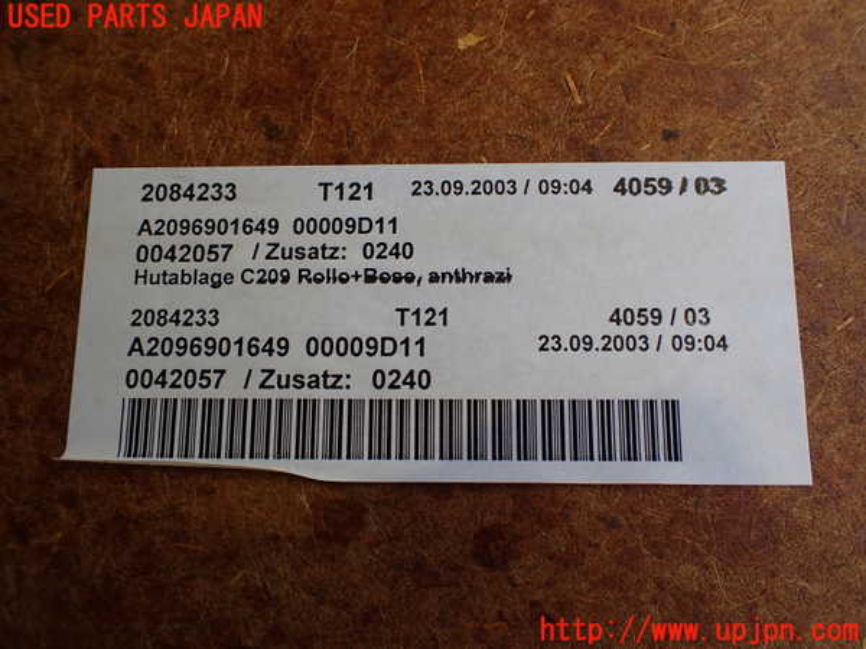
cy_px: 324
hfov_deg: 60.0
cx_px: 433
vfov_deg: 46.8
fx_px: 751
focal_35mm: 30
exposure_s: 1/125
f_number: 2.3
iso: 125
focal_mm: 5.4
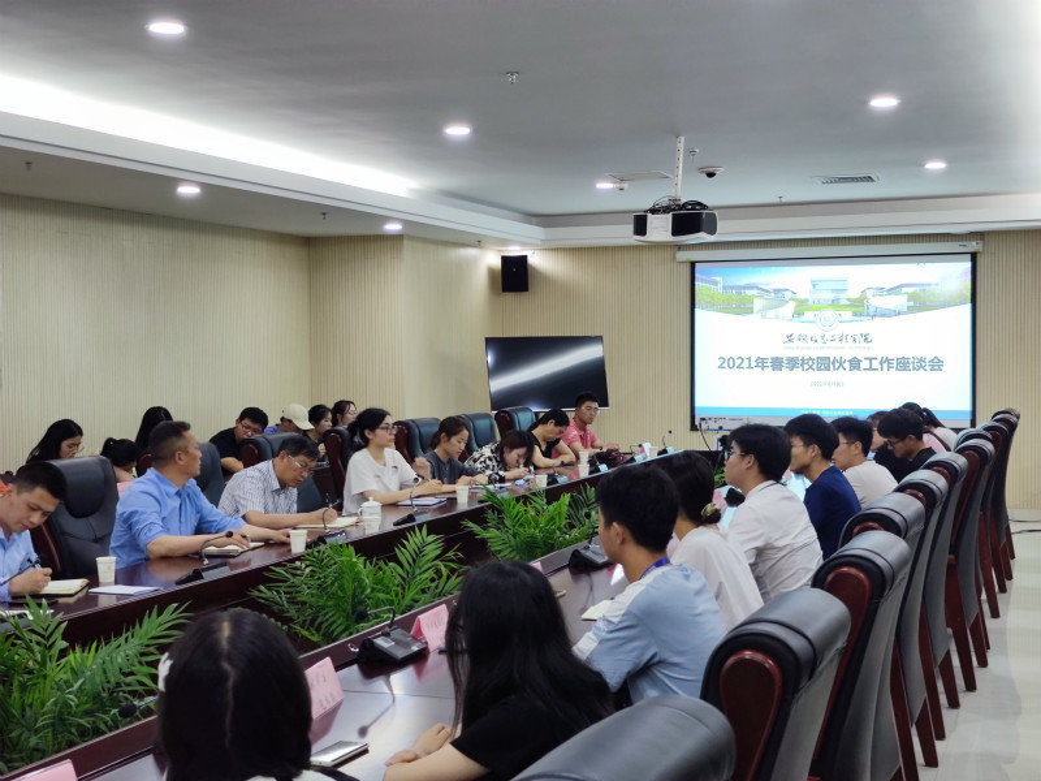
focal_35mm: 49
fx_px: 1474
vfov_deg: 29.7
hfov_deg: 38.9
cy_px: 390
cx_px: 520
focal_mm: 8.16
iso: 160
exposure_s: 1/45
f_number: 2
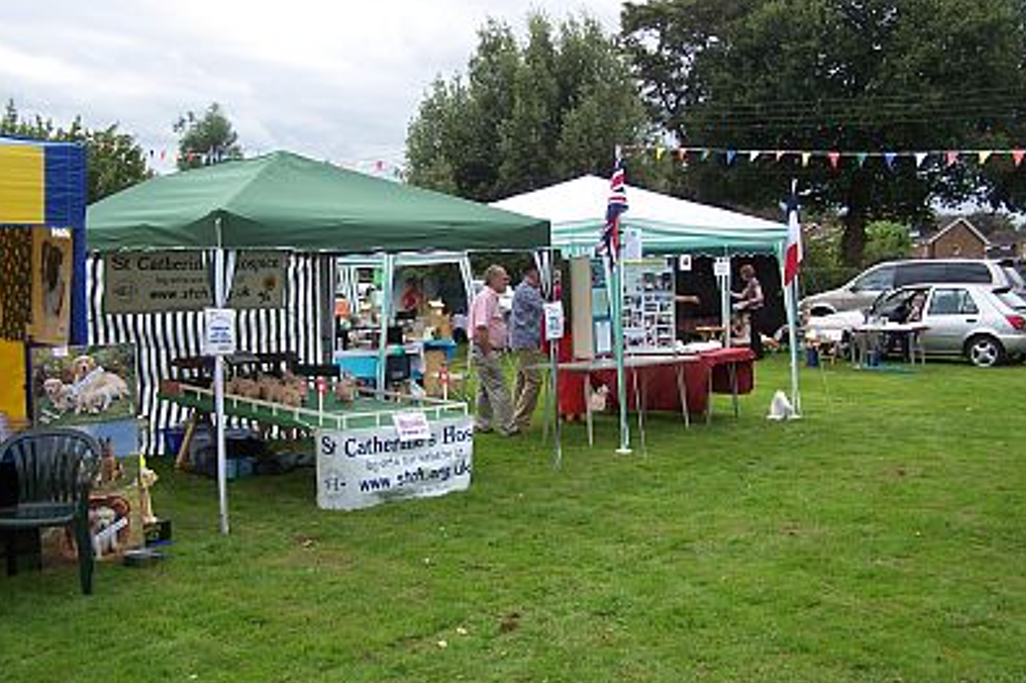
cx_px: 509
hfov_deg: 48.5
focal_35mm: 40
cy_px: 343
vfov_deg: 33.4
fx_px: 1139
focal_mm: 6.3
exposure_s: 1/500
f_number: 2.8
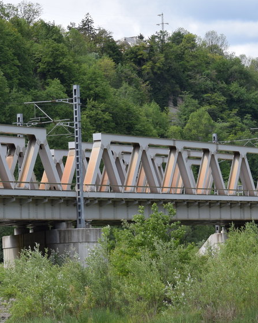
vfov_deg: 11.5
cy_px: 175
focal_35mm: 167
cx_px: 27
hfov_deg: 9.2
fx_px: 1594
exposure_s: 1/320
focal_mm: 55
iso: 200
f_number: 9
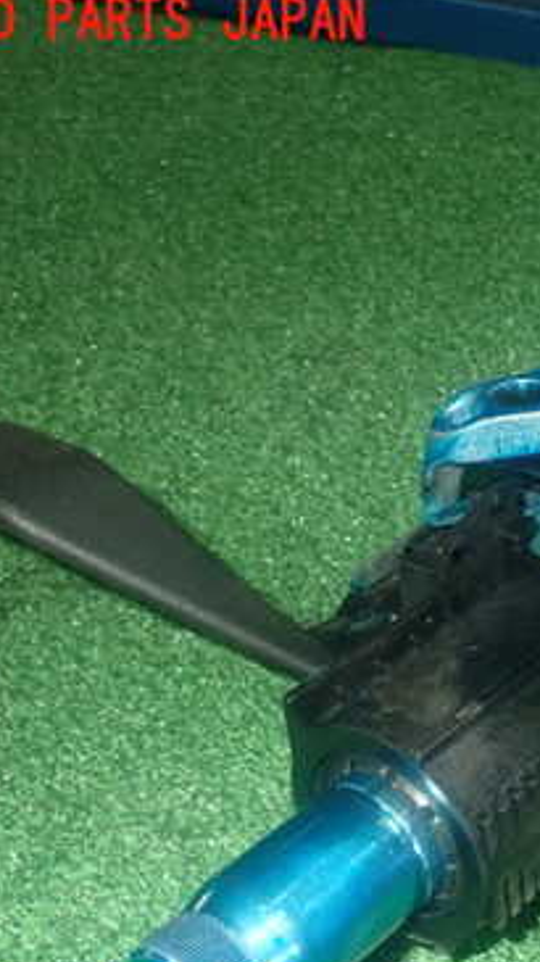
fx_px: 1733
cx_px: 677
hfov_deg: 16.8
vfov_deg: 30.9
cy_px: 582
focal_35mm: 68
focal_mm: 6.83
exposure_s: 1/40
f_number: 8
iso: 800
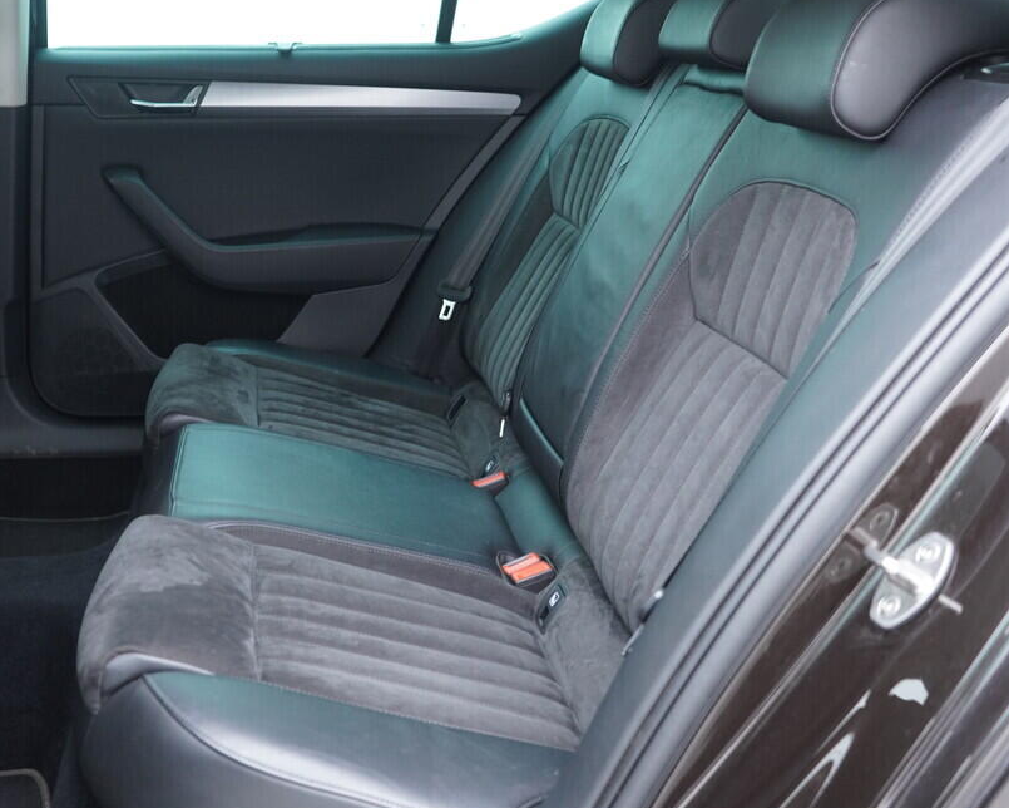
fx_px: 1284
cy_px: 392
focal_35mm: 43
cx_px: 399
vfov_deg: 34.9
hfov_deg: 42.7
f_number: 2.8
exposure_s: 1/40
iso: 640
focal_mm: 24
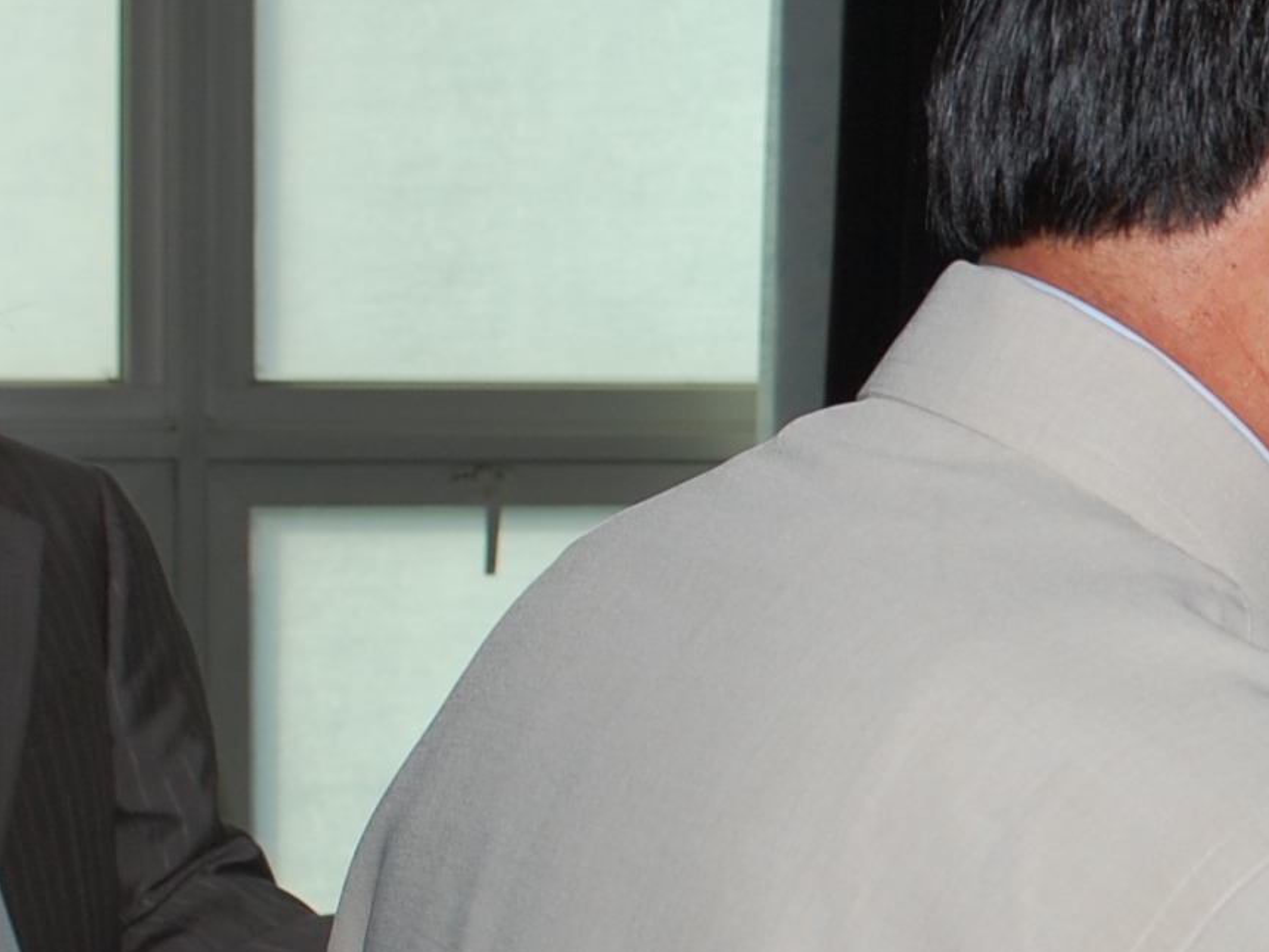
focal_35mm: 141
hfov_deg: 13.2
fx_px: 5170
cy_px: 548
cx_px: 1956
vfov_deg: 10.5
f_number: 7.1
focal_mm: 28
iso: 200
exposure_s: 1/125
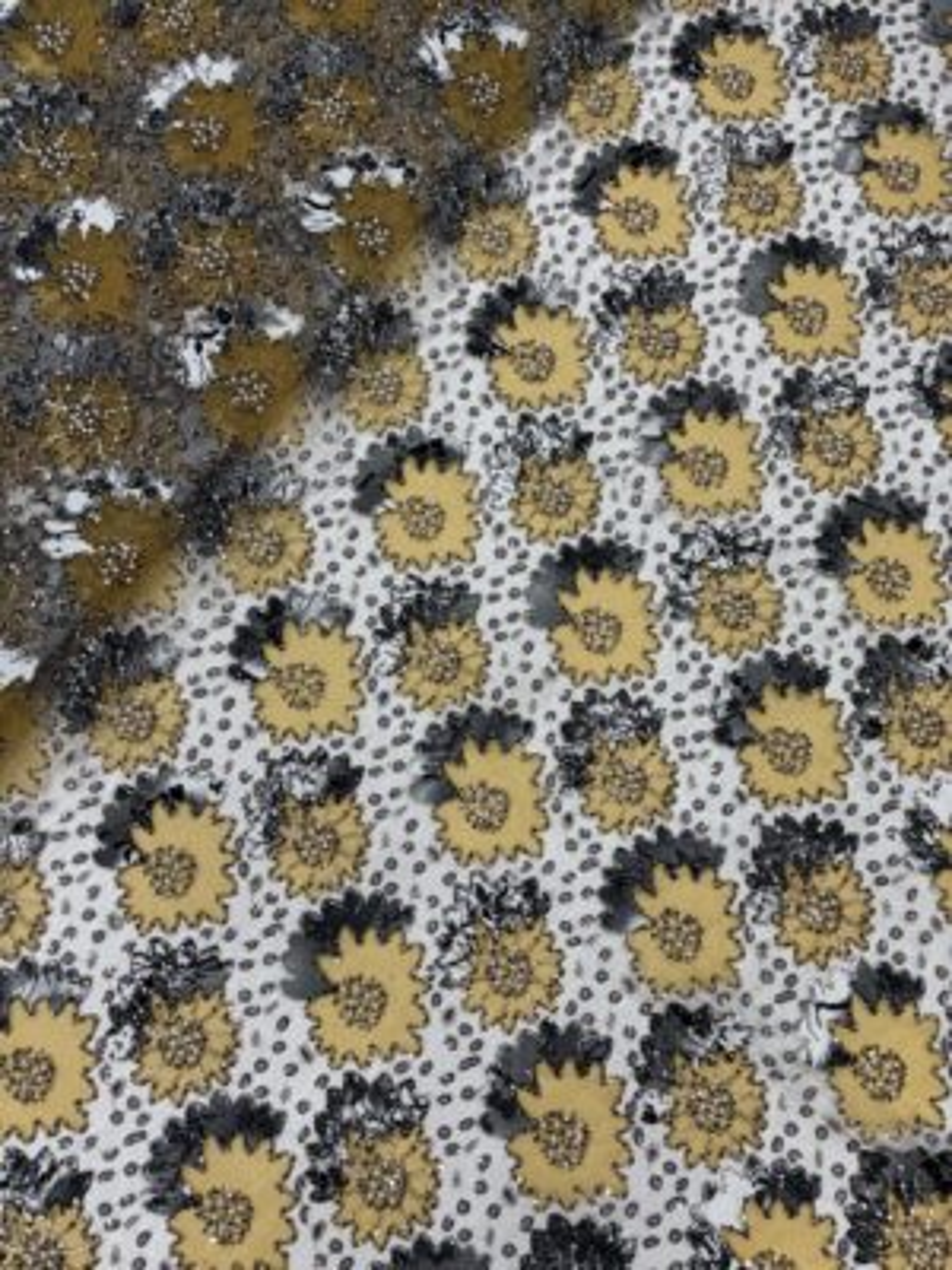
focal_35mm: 26
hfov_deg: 53.1
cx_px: 476
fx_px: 953
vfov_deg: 67.3
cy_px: 635
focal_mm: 5.96
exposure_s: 1/100
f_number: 1.6
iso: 50
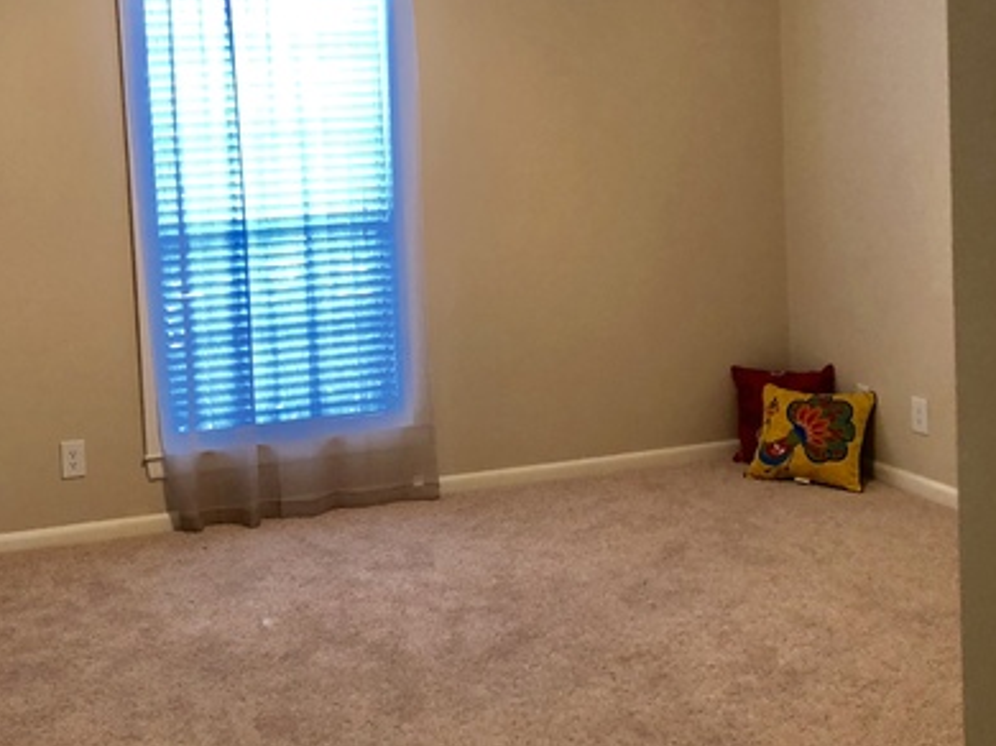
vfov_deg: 31.2
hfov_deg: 40.9
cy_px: 240
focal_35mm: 46
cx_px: 352
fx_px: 1323
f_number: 1.8
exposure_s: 1/15
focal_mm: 3.99
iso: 40
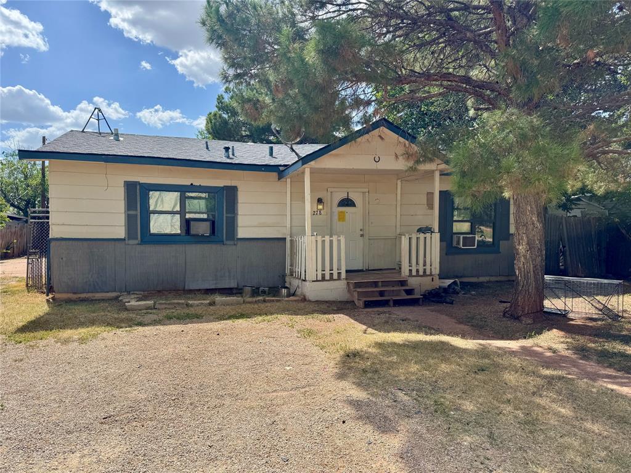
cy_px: 236
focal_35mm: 24
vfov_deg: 56.8
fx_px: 437
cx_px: 316
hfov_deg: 71.6
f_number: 1.78
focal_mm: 6.76
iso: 80
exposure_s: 1/3096
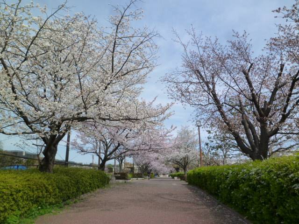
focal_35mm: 25
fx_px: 216
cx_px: 150
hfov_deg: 69.4
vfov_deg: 54.9
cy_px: 112
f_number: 4.5
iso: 125
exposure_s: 1/500
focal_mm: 4.5
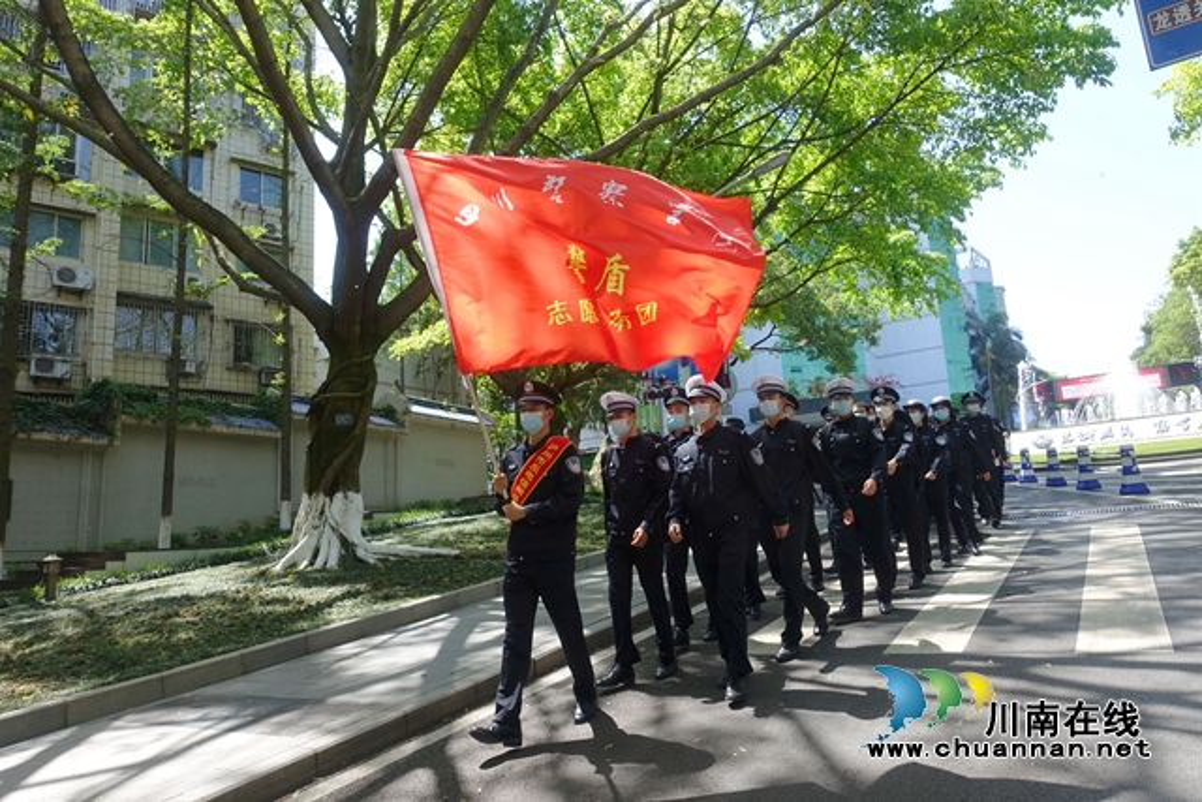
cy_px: 401
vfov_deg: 53.2
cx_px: 601
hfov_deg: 73.7
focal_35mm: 24
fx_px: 801
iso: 250
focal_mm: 8.8
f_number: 5.6
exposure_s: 1/250
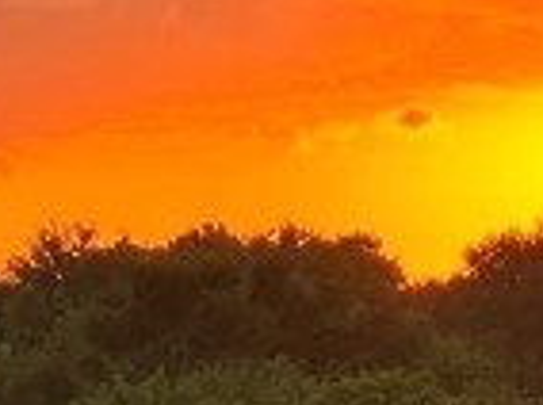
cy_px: 172
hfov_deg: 3.6
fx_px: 8723
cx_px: -298
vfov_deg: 2.7
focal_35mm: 557
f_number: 2.8
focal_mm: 9
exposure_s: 1/99
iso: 40
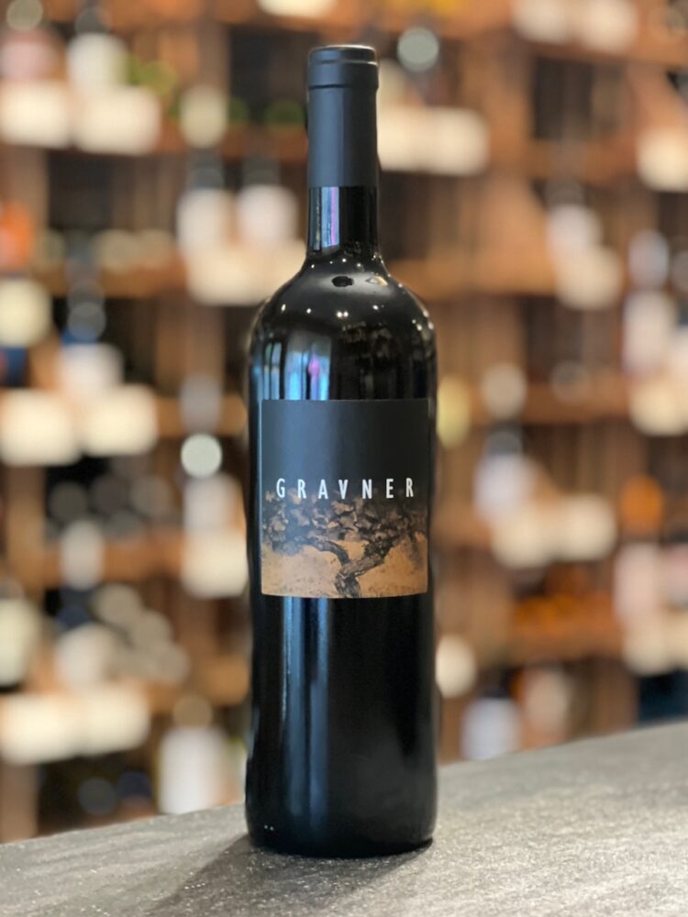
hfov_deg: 19.1
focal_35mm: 77
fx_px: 2041
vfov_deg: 25.3
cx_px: 344
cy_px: 458
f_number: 2.8
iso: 640
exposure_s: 1/15
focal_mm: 9
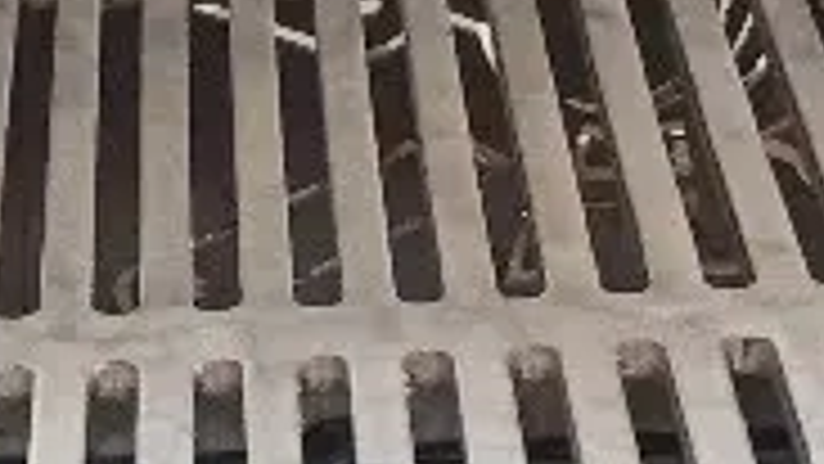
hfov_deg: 13.2
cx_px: 23
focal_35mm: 161
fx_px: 3518
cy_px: 813
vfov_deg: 7.3
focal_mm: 3.98
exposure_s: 1/33.4
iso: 301
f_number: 1.8
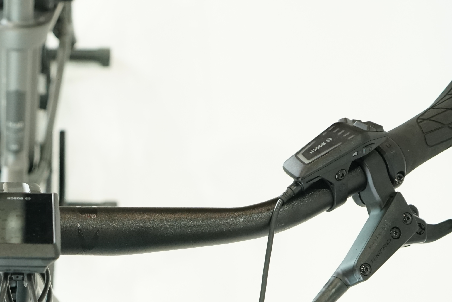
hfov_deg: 25.5
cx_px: 10
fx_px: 954
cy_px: 349
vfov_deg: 17.2
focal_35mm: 76
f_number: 4.5
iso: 2000
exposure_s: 1/200
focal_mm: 31
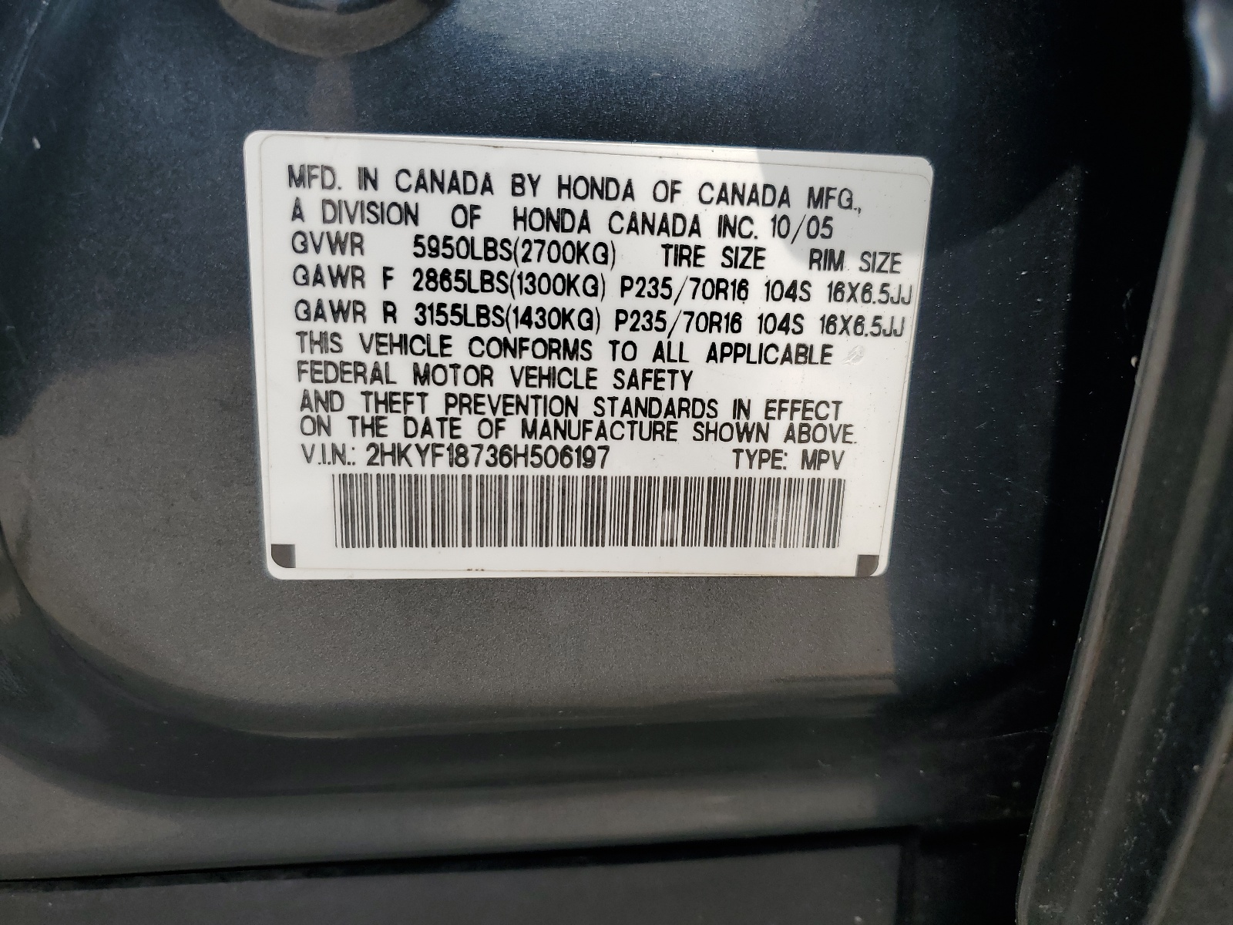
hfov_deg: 67.3
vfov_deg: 53.1
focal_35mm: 26
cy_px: 462
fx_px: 926
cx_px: 616
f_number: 1.5
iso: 50
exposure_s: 1/1000
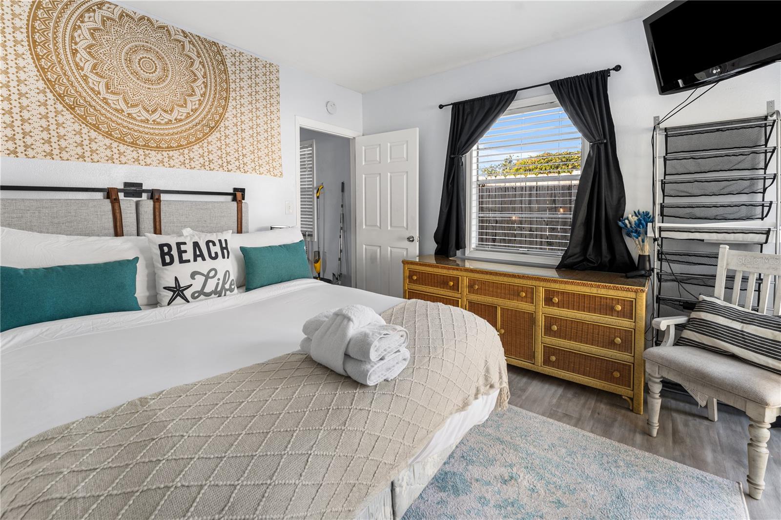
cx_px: 390
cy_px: 260
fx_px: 330
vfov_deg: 76.6
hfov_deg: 99.7
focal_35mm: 15
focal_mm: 15.2
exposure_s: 1/3
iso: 125
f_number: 8
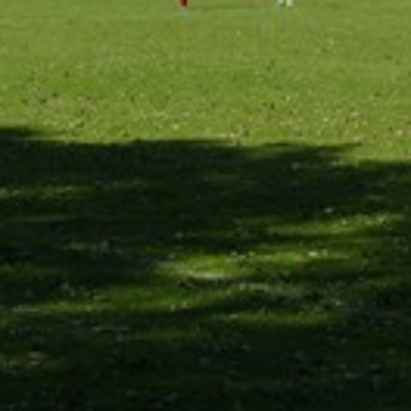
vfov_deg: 12.1
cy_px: -65
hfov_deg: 12.1
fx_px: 1894
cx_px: 483
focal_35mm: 141
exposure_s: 1/500
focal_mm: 7.8
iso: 80
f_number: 6.3
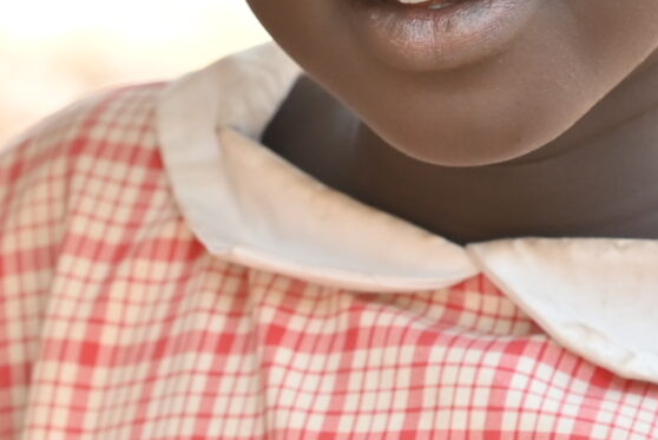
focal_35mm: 321
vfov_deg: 4.3
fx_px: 5872
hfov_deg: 6.4
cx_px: 453
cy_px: 61
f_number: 4
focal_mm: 70
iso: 400
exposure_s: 1/200
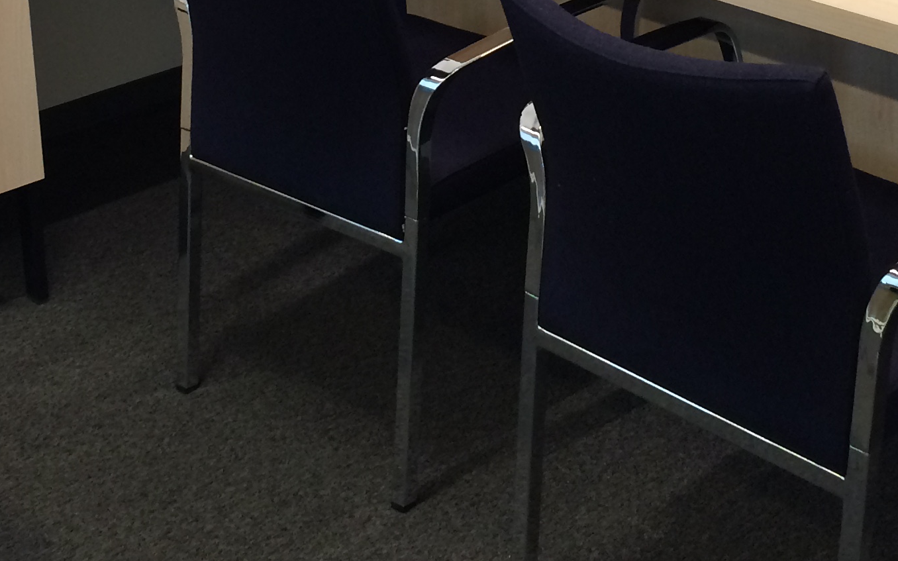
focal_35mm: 74
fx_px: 1811
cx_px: 464
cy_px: -138
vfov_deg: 16.7
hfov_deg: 27.9
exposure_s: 1/30
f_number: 2.2
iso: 100
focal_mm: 4.15
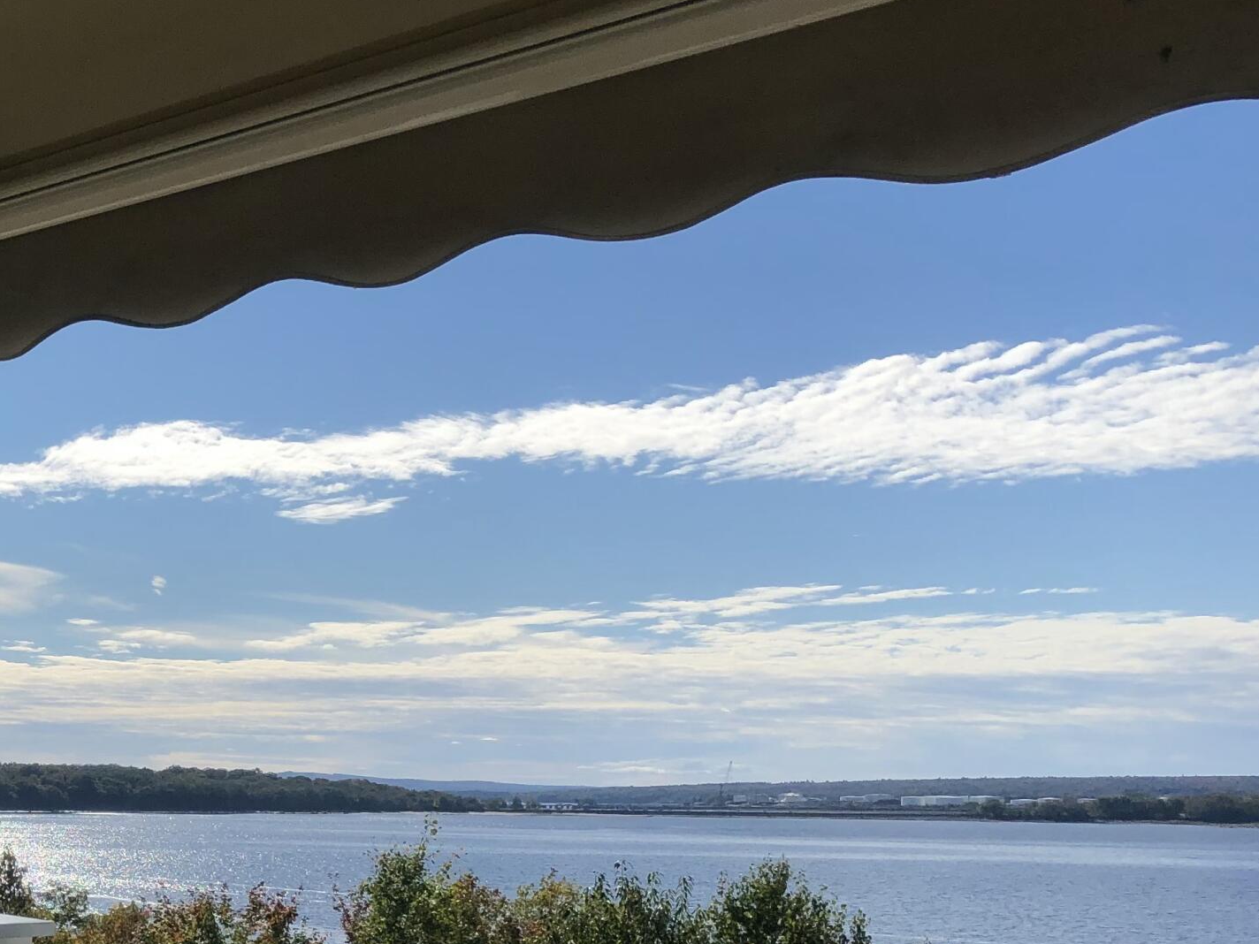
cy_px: 776
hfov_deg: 30.5
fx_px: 2146
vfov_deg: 24.4
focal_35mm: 59
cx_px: 10
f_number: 1.8
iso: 20
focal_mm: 3.99
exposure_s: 1/4878
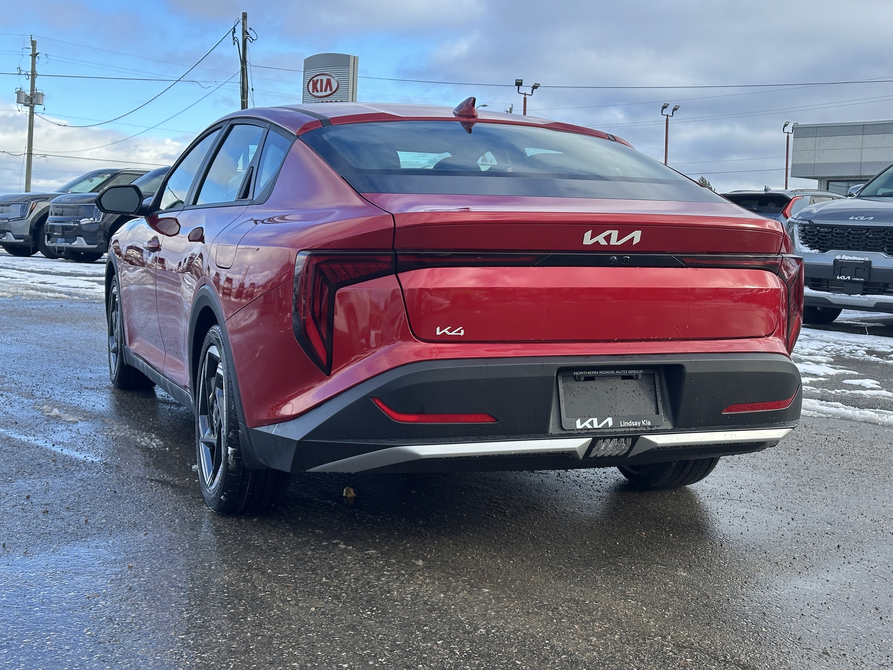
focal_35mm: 48
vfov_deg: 30.3
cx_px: 446
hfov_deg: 39.7
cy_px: 335
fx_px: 1238
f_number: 1.78
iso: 64
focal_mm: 6.86
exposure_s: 1/1145
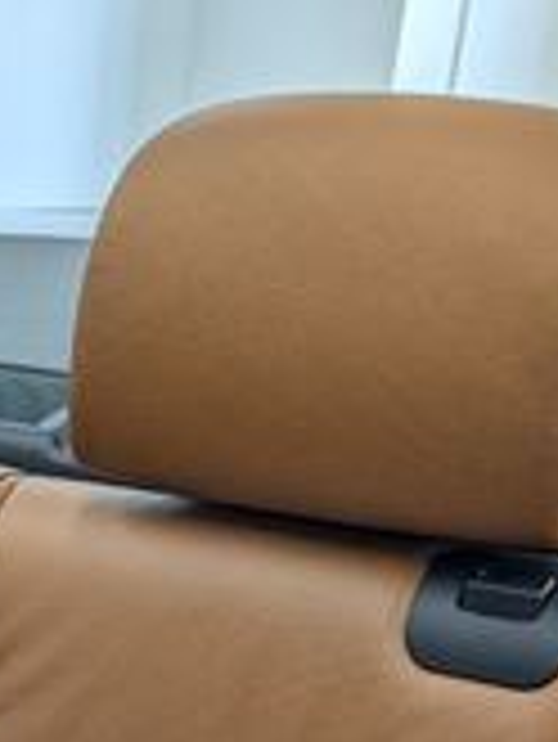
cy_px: 1075
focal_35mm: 93
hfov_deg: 14.2
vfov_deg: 18.8
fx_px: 1996
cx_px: -414
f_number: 1.68
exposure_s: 1/30
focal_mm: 6.9
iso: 20
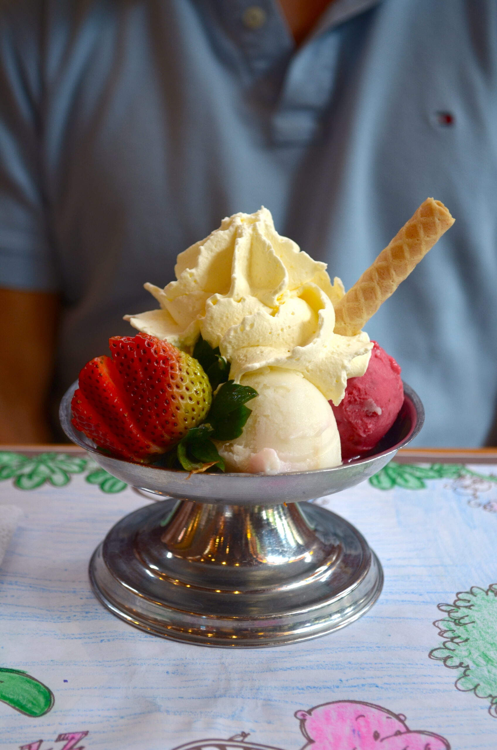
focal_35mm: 69
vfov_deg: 29.3
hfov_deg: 19.6
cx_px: 248
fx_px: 1435
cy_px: 375
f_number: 5.3
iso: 200
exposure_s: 1/10
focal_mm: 46
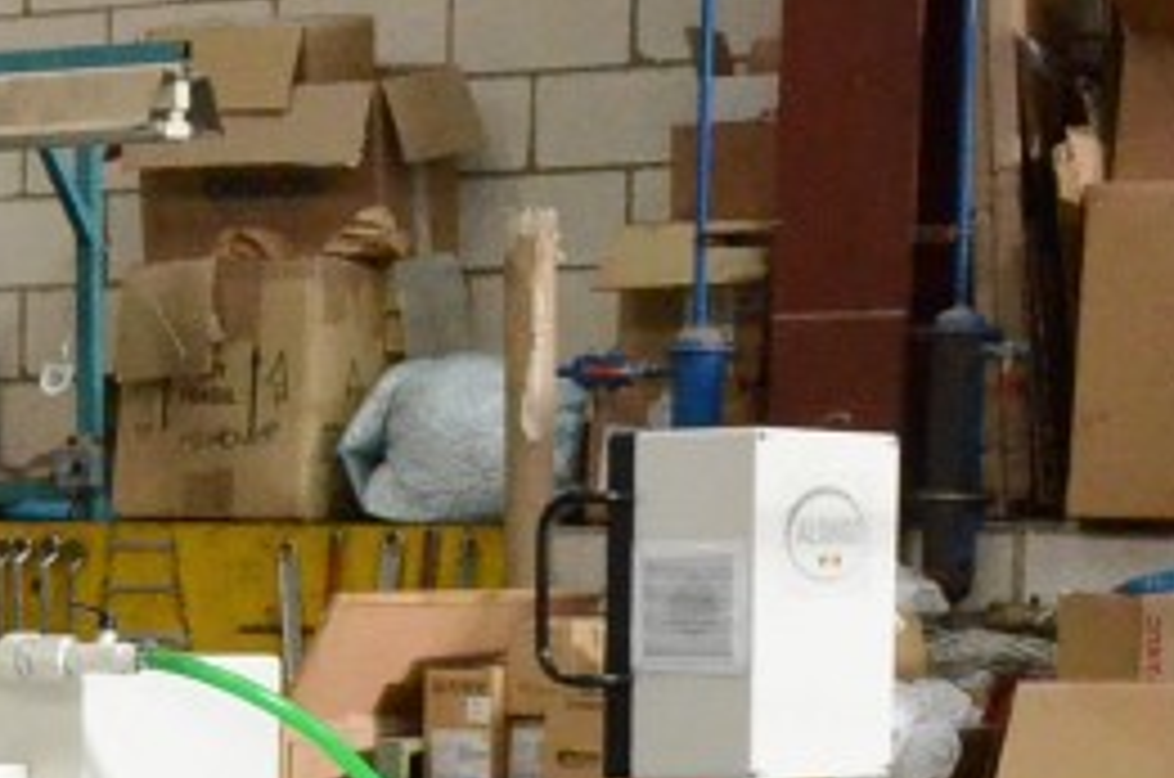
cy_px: 1142
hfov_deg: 15.2
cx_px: -600
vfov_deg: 10.6
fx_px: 4069
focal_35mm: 125
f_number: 7.1
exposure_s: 1/200
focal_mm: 20
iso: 6400
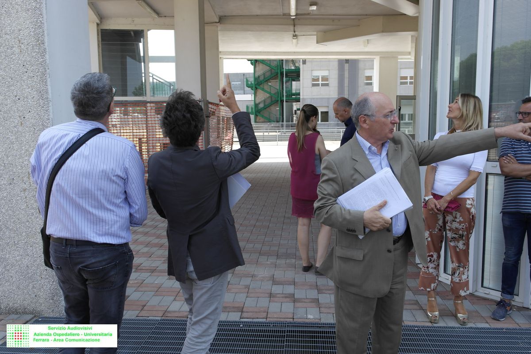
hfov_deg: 61.9
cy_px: 177
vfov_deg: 43.6
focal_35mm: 30
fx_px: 442
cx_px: 266
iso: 100
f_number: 5.6
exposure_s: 1/180
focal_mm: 20
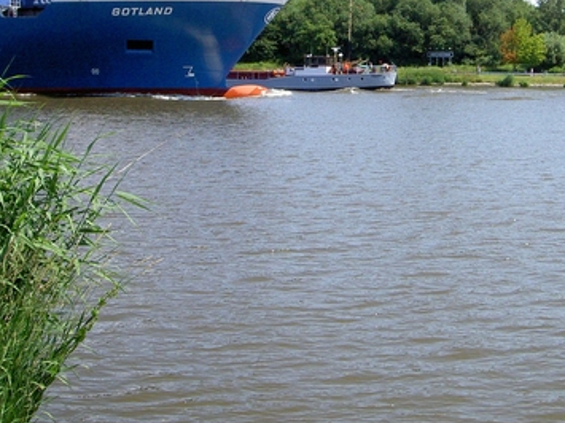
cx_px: 353
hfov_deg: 29.3
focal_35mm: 66
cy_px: 99
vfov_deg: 22.0
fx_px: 1077
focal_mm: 8
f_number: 4.7
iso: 200
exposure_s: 1/1000
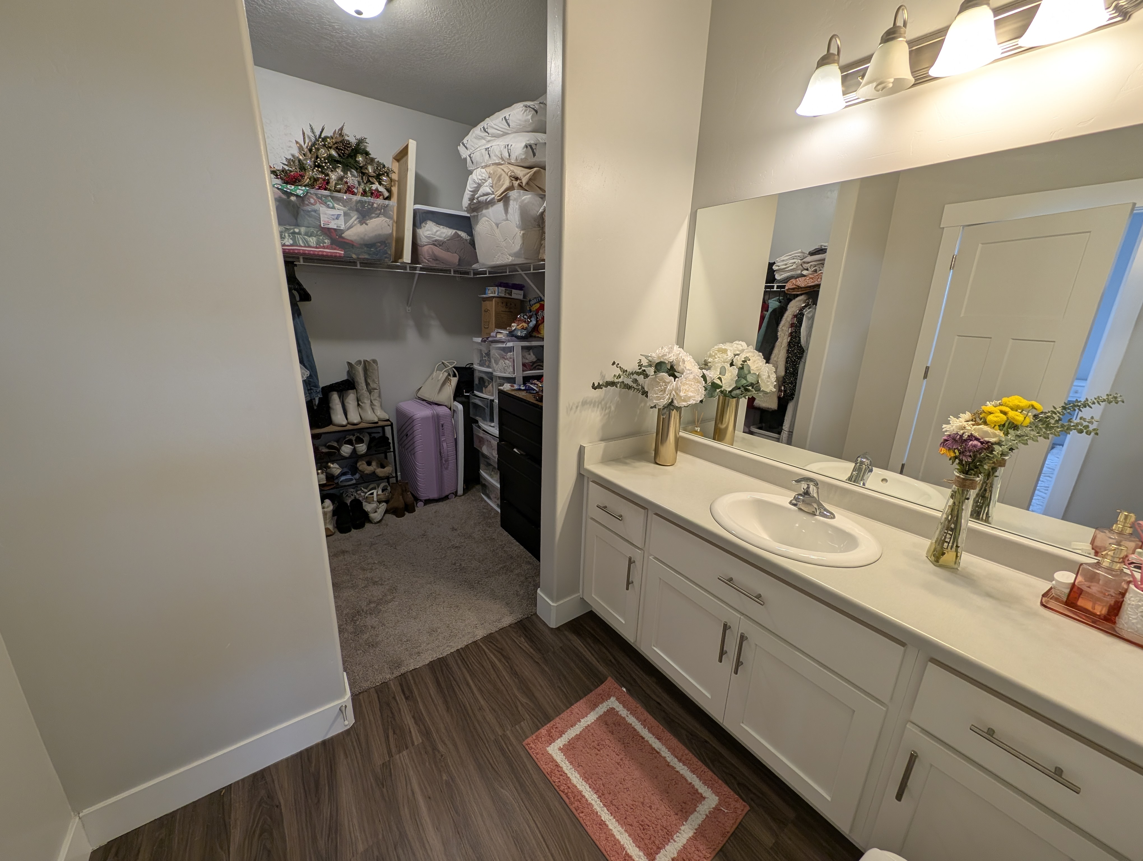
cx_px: 572
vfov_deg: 94.6
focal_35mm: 12
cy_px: 430
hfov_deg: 110.5
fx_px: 397
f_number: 1.95
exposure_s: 1/30
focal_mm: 2.23
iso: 38
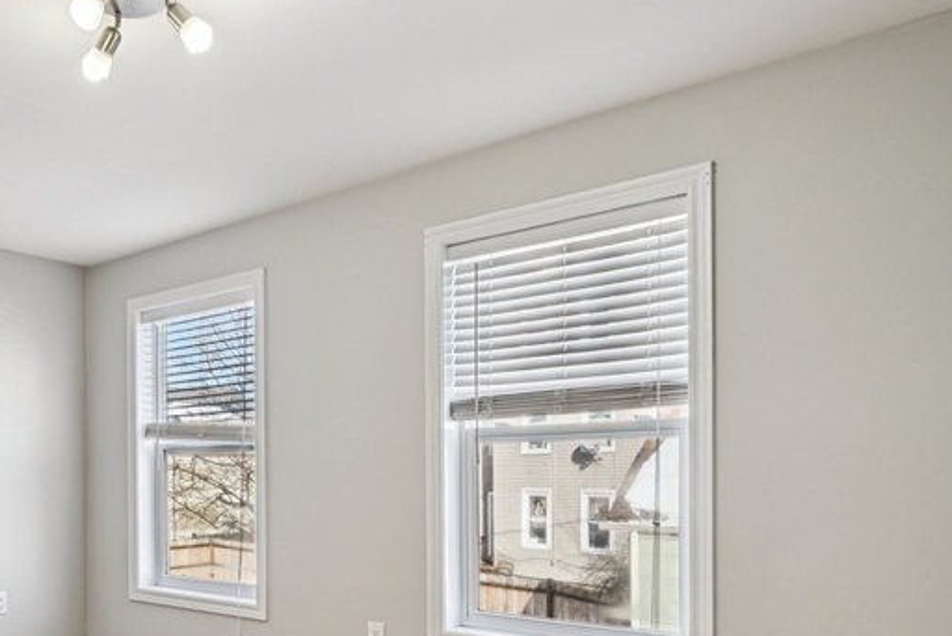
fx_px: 847
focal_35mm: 32
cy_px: 481
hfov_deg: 54.4
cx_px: 182
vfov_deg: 40.0
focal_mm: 16
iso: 400
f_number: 8
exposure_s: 1/100
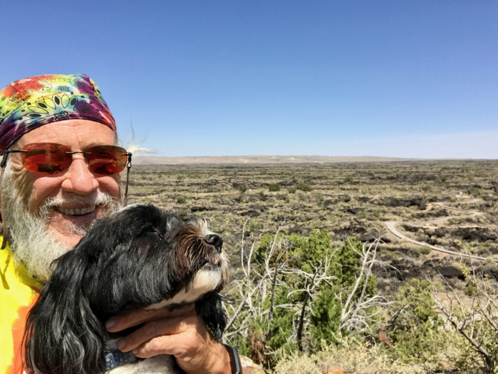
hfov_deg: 56.8
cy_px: 187
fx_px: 461
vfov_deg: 44.2
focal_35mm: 32
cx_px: 249
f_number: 2.2
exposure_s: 1/1131
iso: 25
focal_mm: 2.87
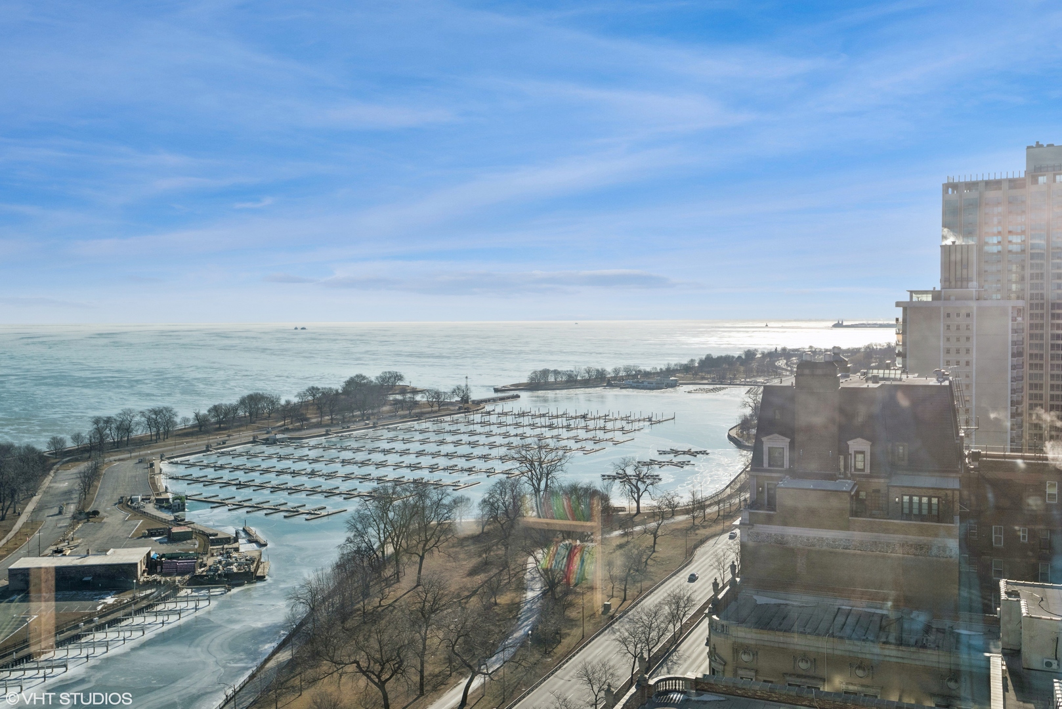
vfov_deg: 37.9
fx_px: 1033
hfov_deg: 54.4
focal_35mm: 35
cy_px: 354
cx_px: 531
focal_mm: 35
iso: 320
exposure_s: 1/500
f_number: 8
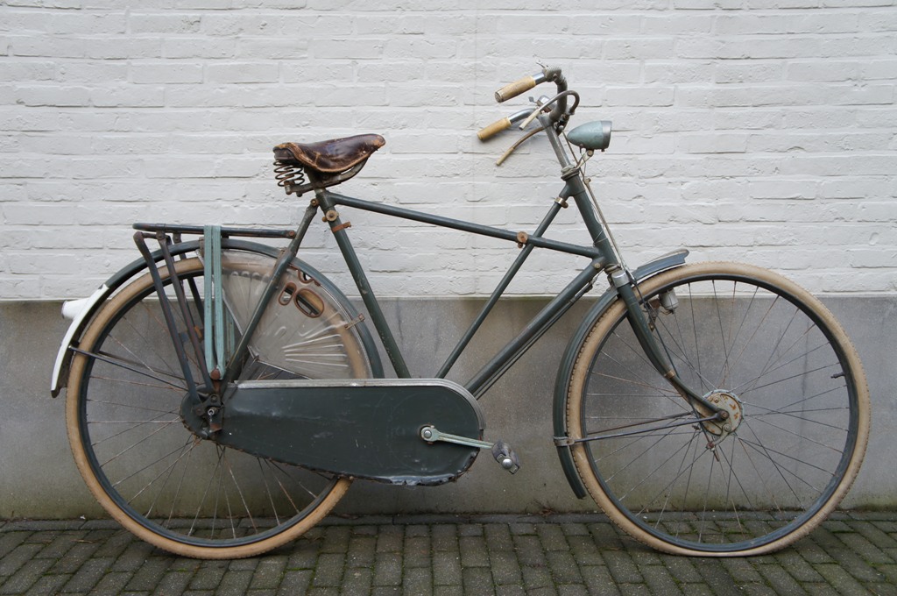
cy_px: 298
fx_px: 971
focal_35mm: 39
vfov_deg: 34.1
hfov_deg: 49.6
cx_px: 448
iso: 200
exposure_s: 1/160
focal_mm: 26
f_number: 4
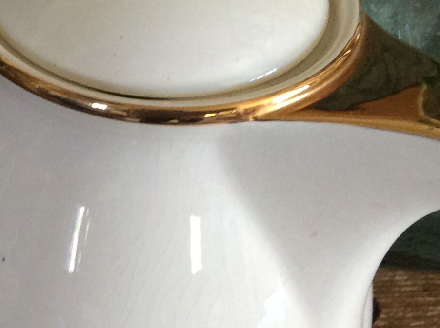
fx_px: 1167
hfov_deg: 20.8
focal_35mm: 92
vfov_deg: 16.0
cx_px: 26
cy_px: 193
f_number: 2.4
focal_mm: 3.3
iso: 100
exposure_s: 1/25
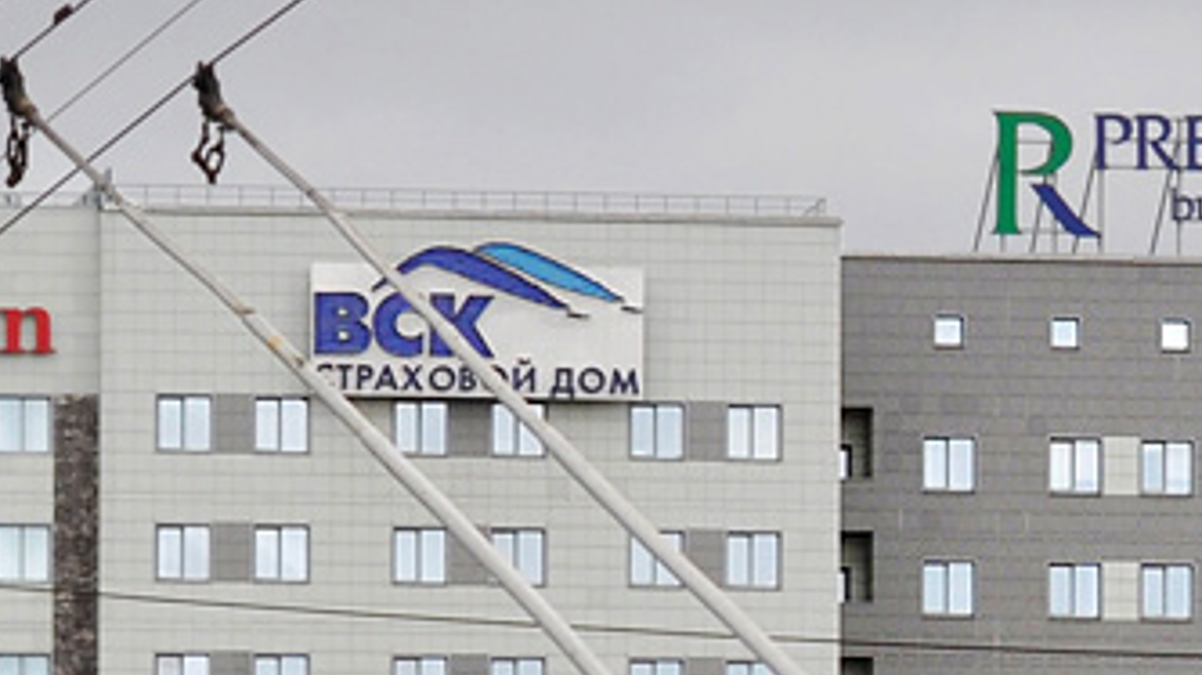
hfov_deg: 6.9
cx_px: 1162
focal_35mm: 311
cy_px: 1249
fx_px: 9905
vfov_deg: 3.9
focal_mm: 55
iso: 200
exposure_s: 1/400
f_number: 7.1
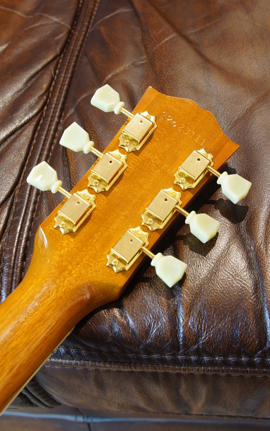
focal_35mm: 62
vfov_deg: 33.0
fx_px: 730
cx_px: 135
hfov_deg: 21.0
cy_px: 217
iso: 100
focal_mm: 40
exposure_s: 1/2.5
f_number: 7.1
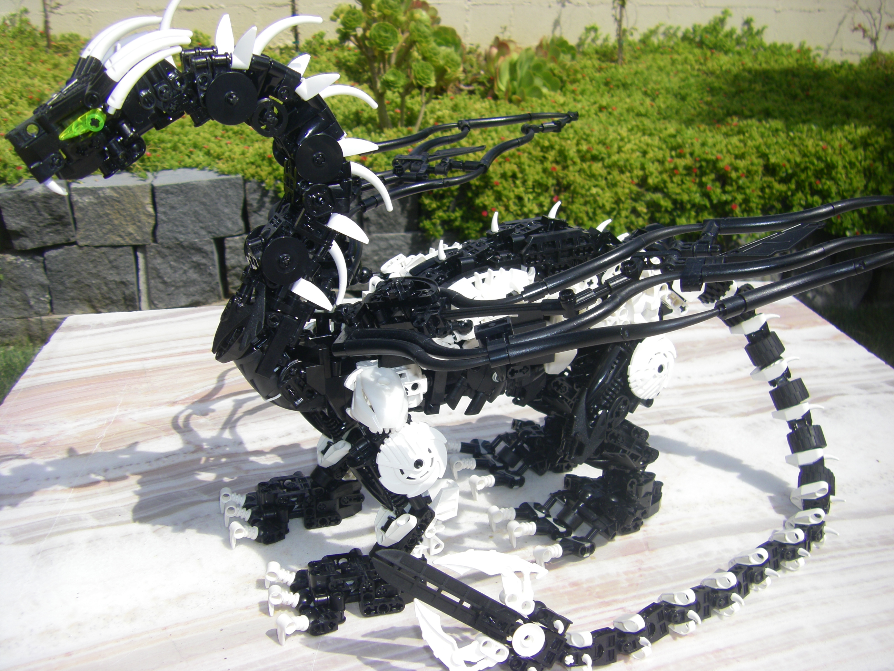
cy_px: 336
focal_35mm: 38
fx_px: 981
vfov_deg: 37.7
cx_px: 447
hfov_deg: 49.0
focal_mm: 6.3
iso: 64
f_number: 7
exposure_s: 1/320
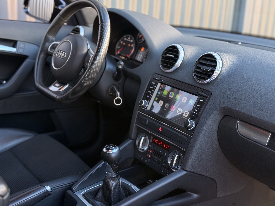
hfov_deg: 39.7
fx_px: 381
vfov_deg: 30.3
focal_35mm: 48
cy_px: 103
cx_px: 138
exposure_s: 1/112
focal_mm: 6.76
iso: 100
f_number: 1.78
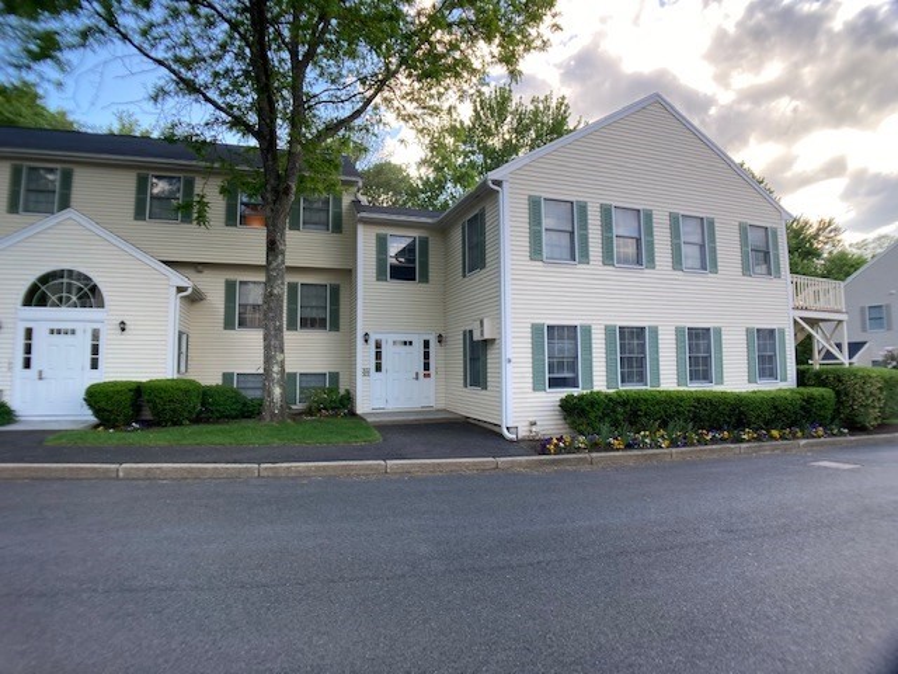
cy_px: 337
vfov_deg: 49.7
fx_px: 726
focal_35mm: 28
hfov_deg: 63.4
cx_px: 449
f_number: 1.8
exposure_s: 1/211
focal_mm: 3.99
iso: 20
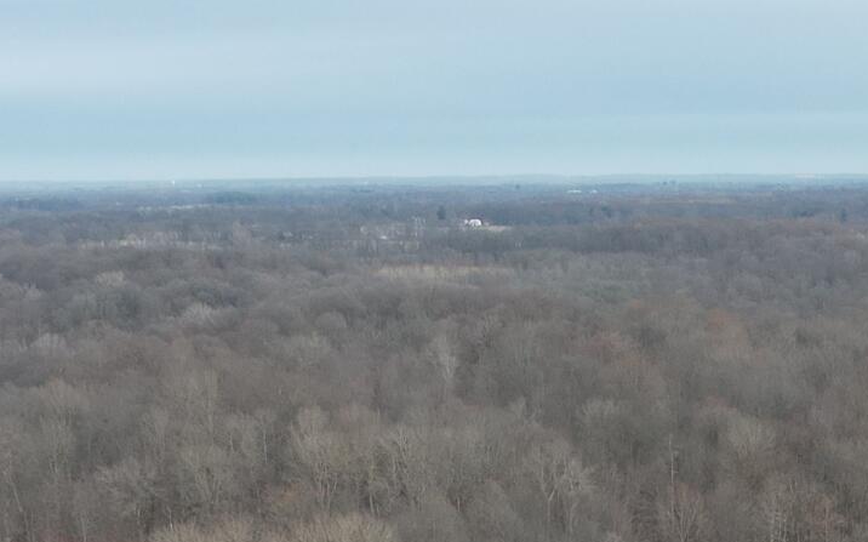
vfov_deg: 12.9
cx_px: 790
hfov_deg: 21.6
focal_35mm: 94
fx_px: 2223
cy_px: 880
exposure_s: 1/1000
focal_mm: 8.38
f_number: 2.8
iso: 200
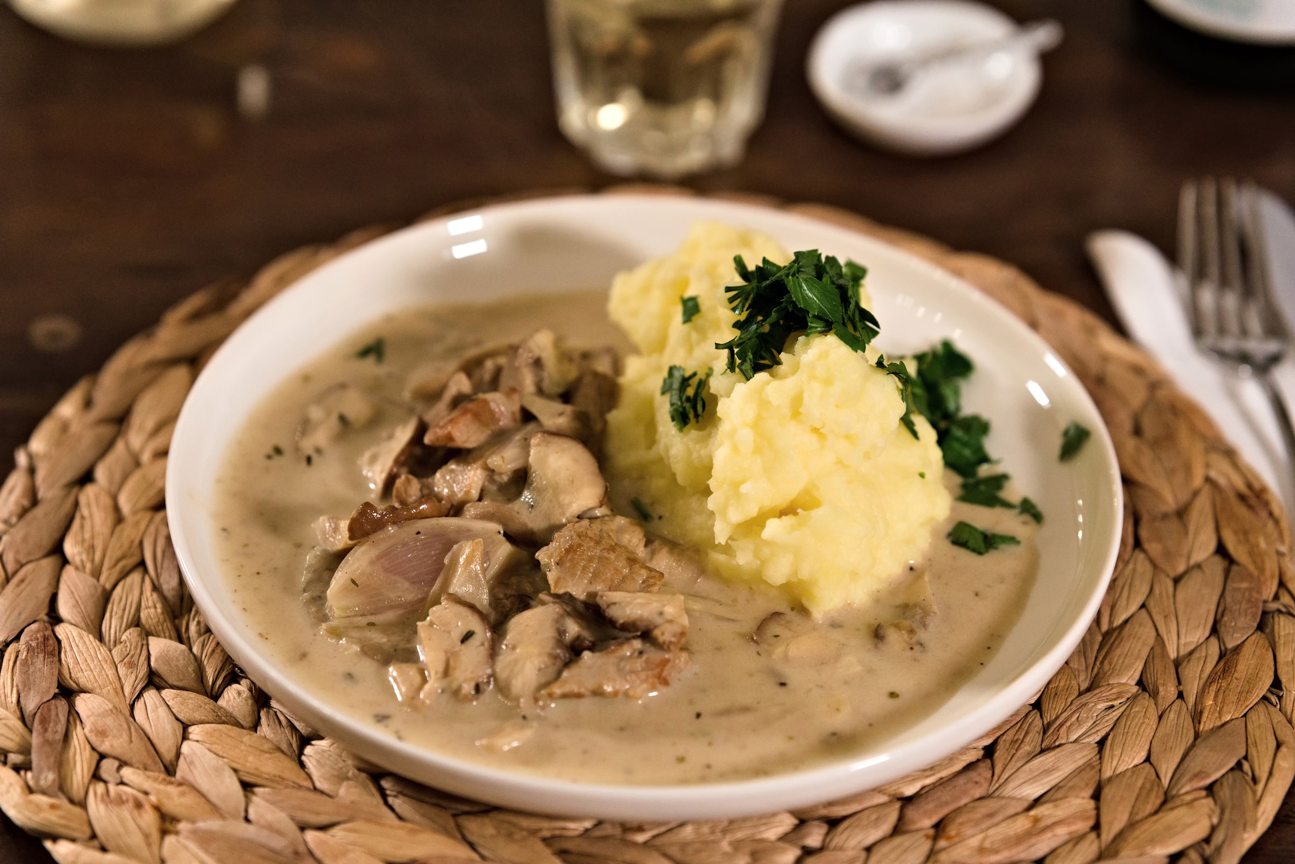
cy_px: 432
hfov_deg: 23.9
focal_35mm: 85
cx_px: 648
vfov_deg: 16.1
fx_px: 3057
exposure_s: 1/640
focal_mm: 85
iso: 2500
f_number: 2.8
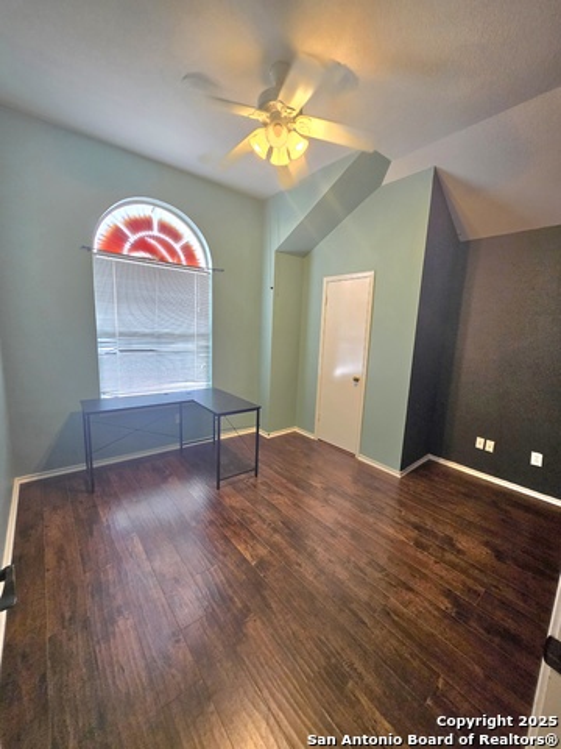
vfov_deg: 106.2
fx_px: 281
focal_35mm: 13
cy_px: 374
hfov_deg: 89.9
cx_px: 280
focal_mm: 1.7
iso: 160
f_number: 2.2
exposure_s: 1/60.2
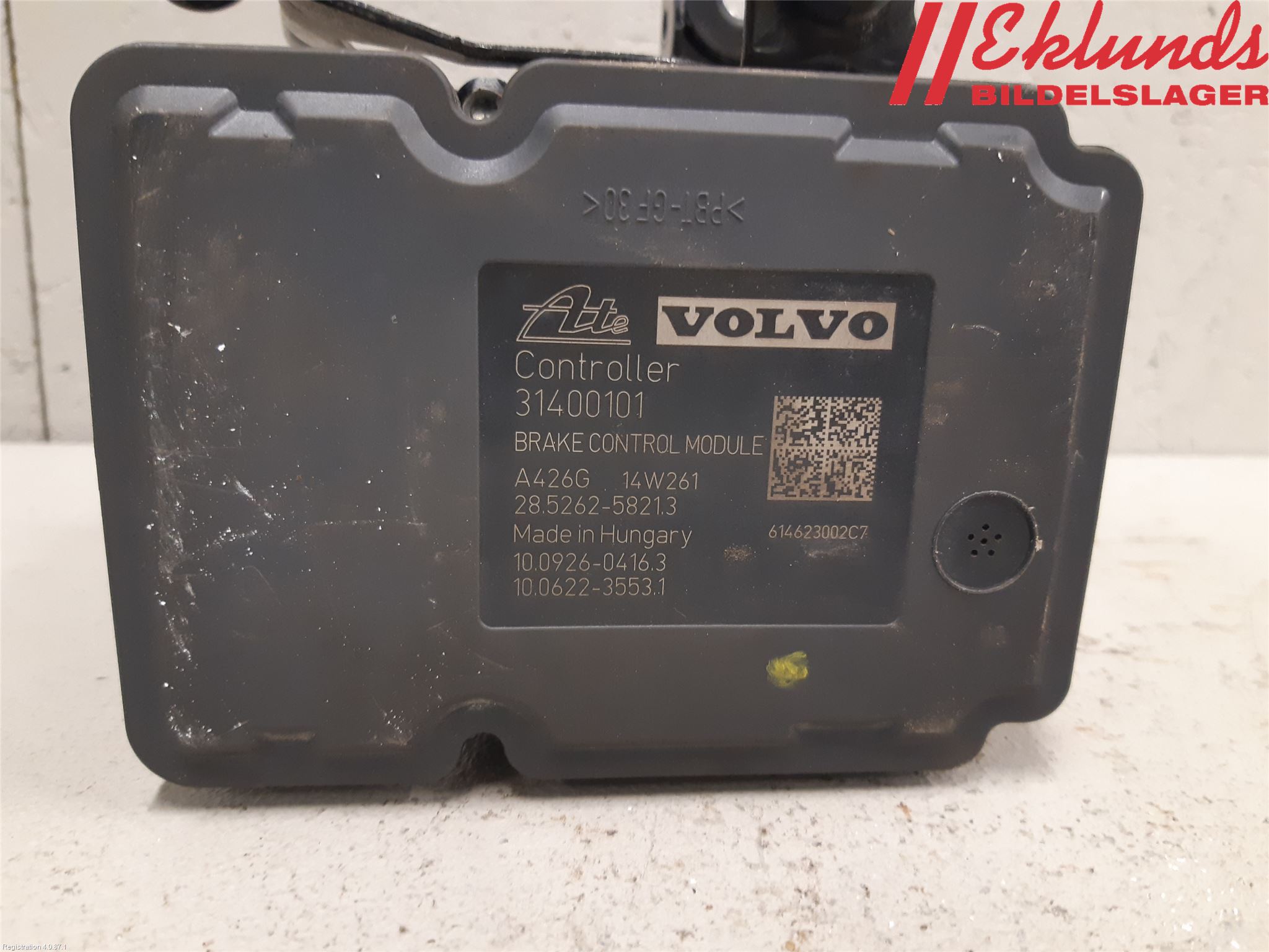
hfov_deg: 67.3
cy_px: 476
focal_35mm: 26
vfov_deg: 53.1
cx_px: 634
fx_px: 953
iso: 200
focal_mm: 3.93
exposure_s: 1/33
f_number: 1.7
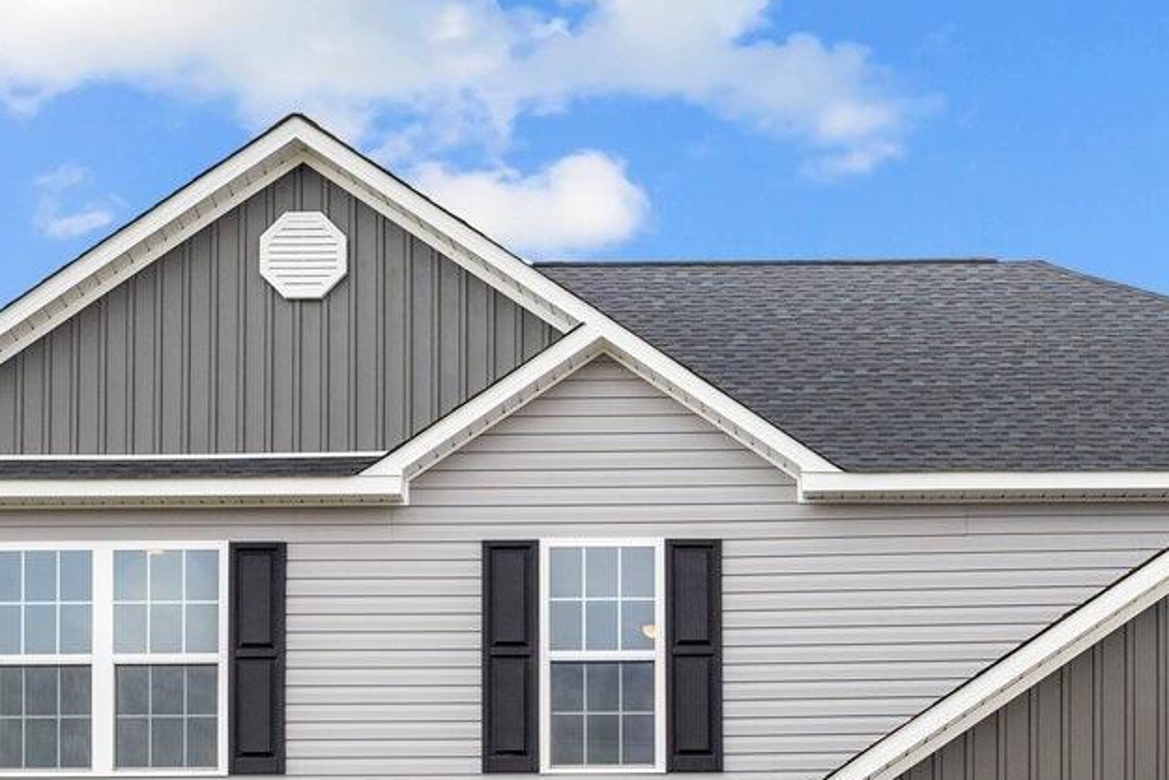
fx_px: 3085
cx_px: 769
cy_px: 944
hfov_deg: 21.4
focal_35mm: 95
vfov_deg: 14.0
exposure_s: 1/320
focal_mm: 29
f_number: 8
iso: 160
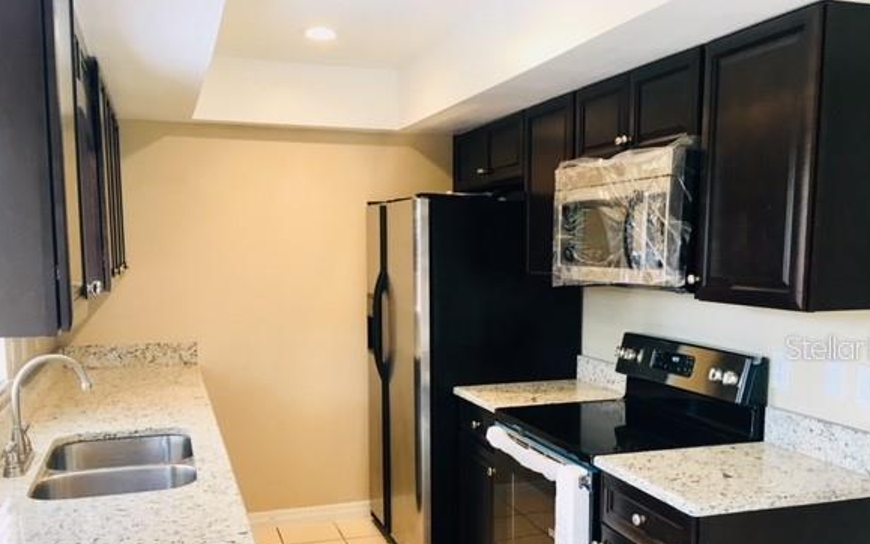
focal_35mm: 34
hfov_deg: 56.7
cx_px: 446
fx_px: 806
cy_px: 347
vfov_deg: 37.0
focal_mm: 4.15
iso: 80
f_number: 2.2
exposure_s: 1/30
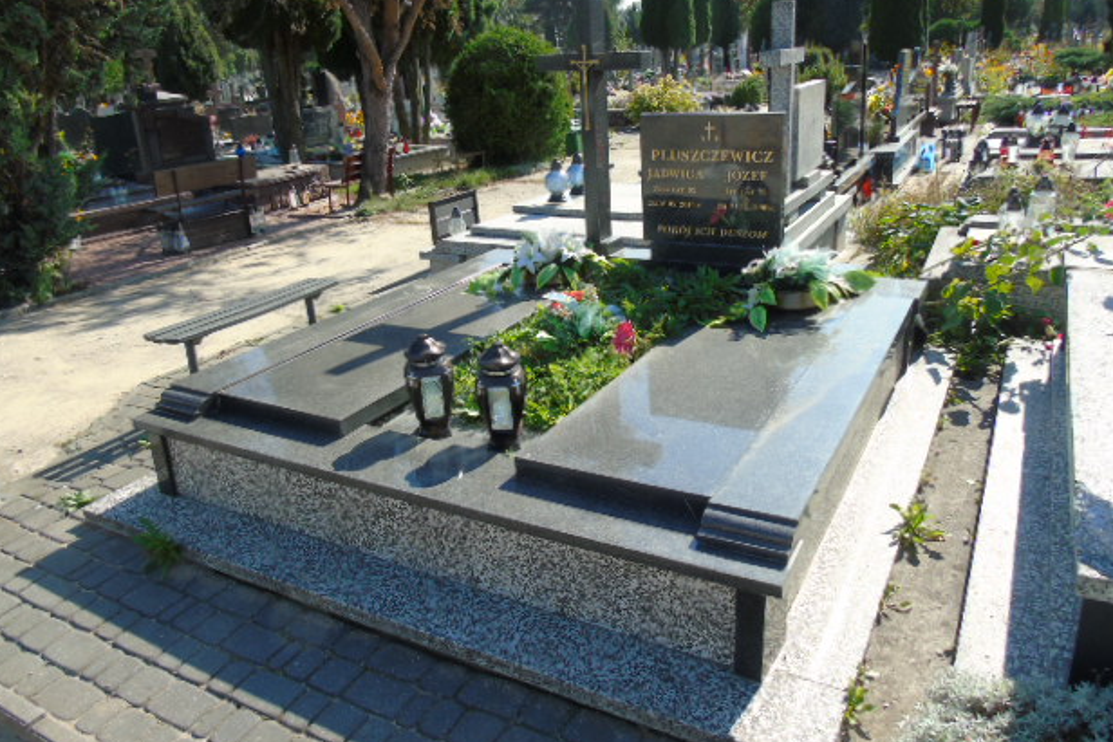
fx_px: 835
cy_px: 334
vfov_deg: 47.9
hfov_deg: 67.4
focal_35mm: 27
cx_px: 567
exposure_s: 1/500
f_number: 3.4
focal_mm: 4.4
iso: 80
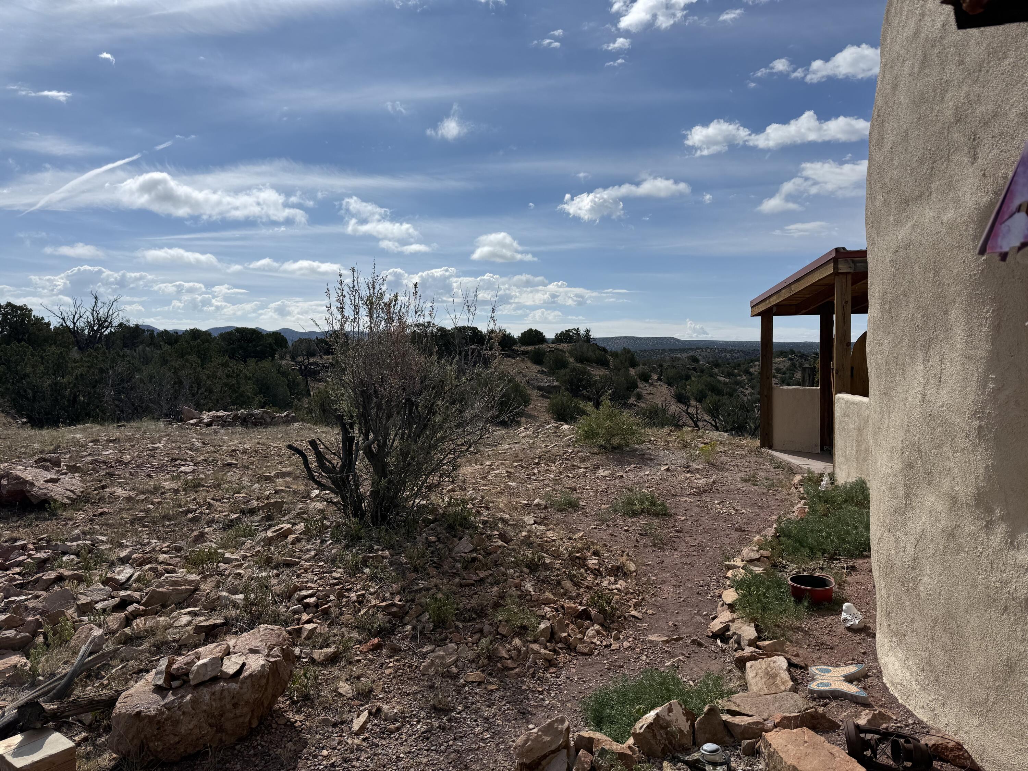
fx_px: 713
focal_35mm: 24
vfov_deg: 56.8
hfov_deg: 71.6
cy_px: 386
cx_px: 514
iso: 80
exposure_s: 1/10309
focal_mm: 6.76
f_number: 1.78
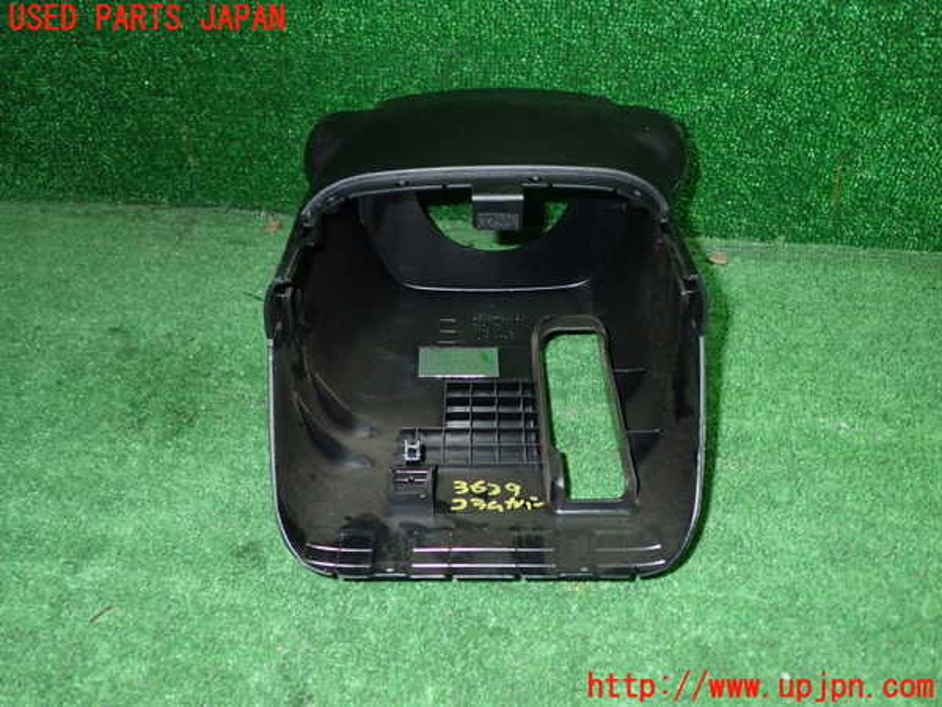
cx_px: 471
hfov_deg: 56.8
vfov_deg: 44.2
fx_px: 871
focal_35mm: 32
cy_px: 354
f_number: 7.1
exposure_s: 1/30
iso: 800
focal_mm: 5.79
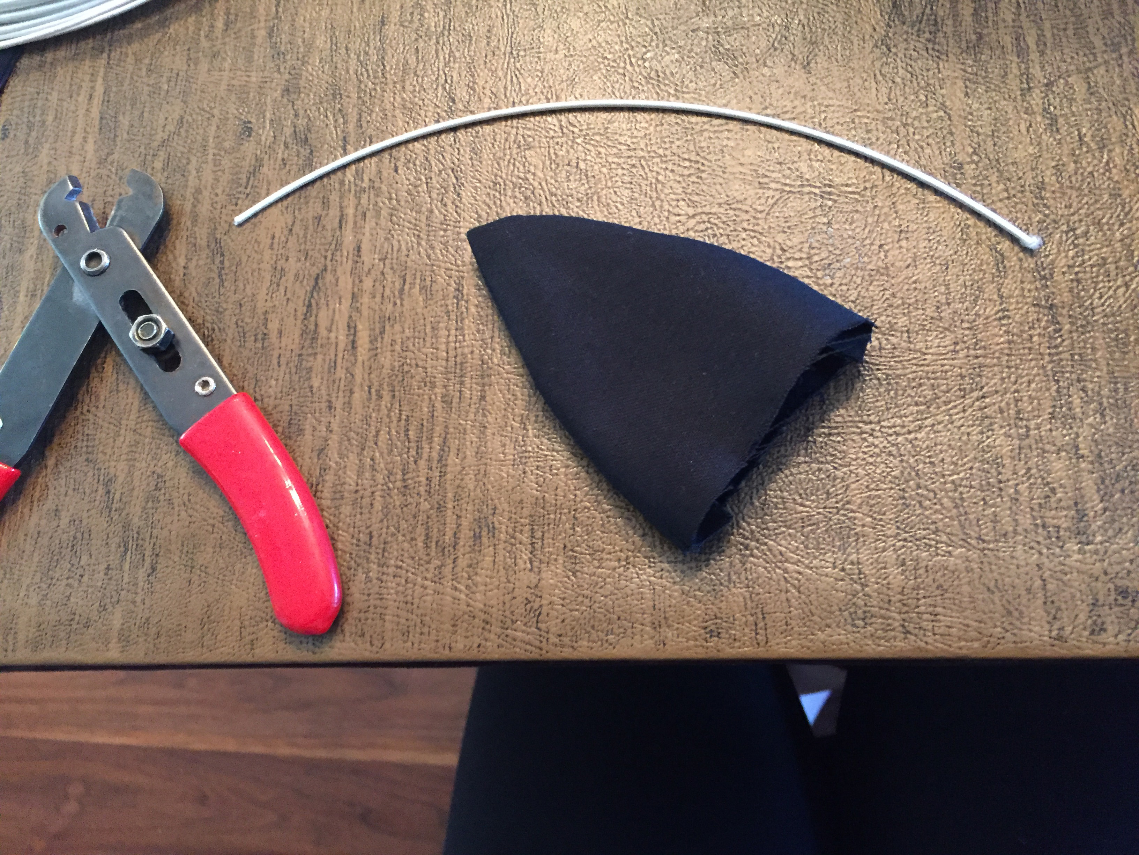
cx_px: 570
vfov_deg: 48.2
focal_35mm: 29
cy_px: 428
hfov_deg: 61.7
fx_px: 954
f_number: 2.2
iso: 250
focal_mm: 4.15
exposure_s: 1/20
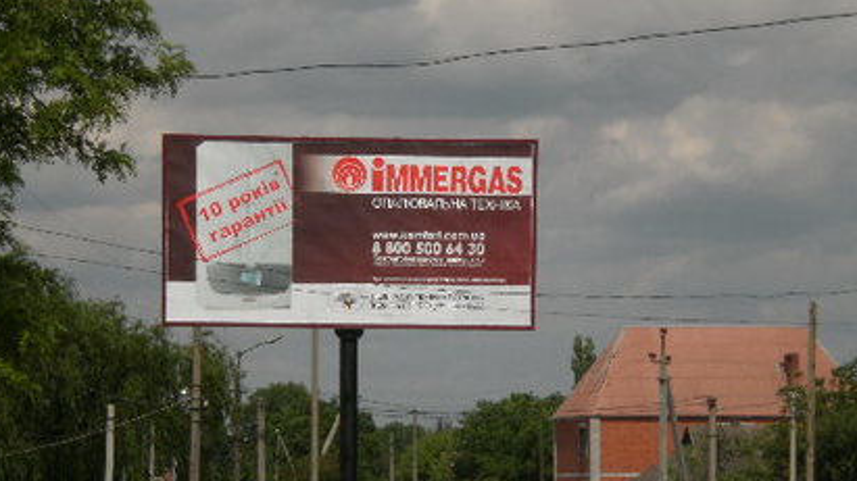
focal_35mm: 159
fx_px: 3612
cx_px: 385
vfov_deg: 7.6
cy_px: 381
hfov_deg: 13.5
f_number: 5.9
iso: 100
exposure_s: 1/640
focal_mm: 18.9
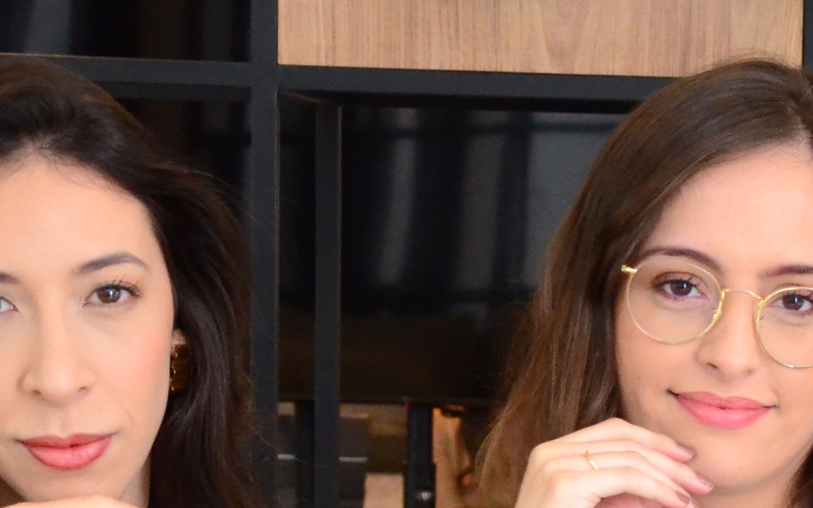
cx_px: 834
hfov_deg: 9.2
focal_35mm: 227
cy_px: 612
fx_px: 5030
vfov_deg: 5.8
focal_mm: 44
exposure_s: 1/100
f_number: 6.3
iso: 2500
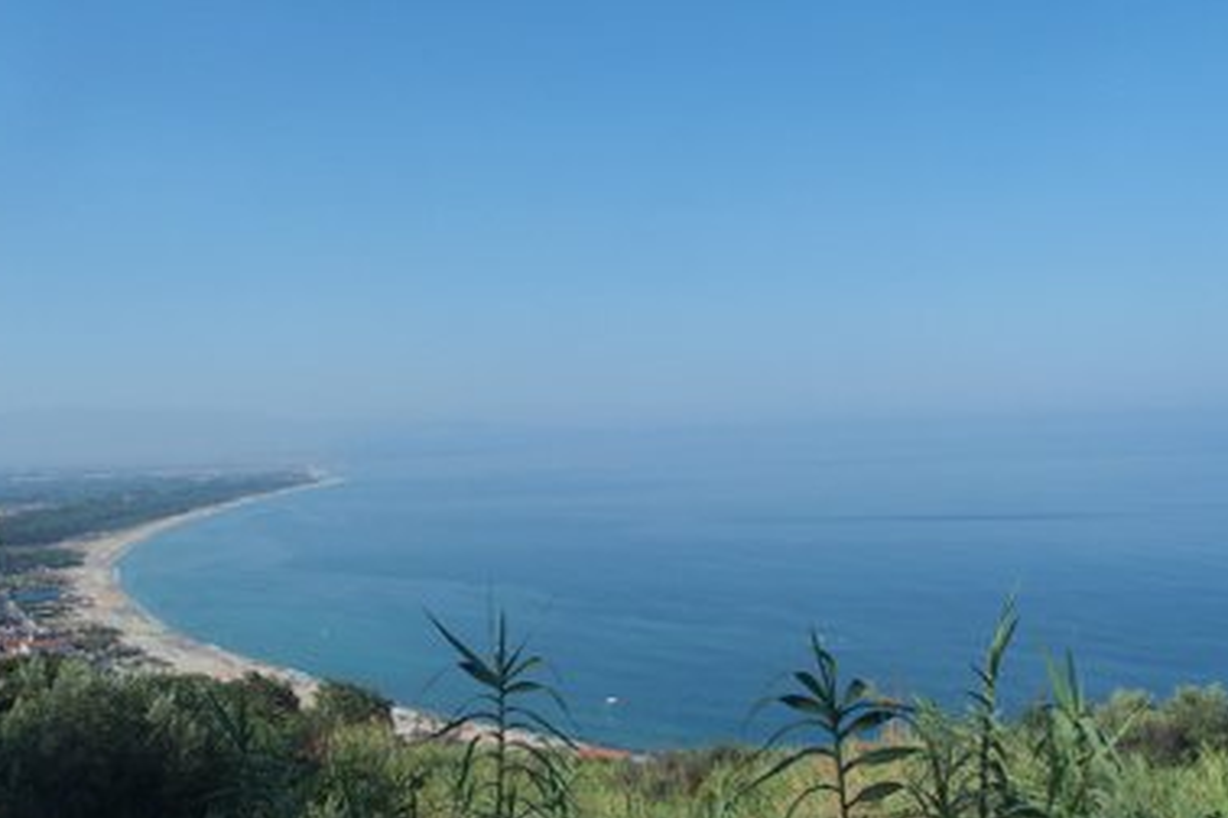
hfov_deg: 51.9
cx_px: 630
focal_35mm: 37
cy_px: 503
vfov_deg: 35.8
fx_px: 1262
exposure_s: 1/640
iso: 100
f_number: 3.5
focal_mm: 6
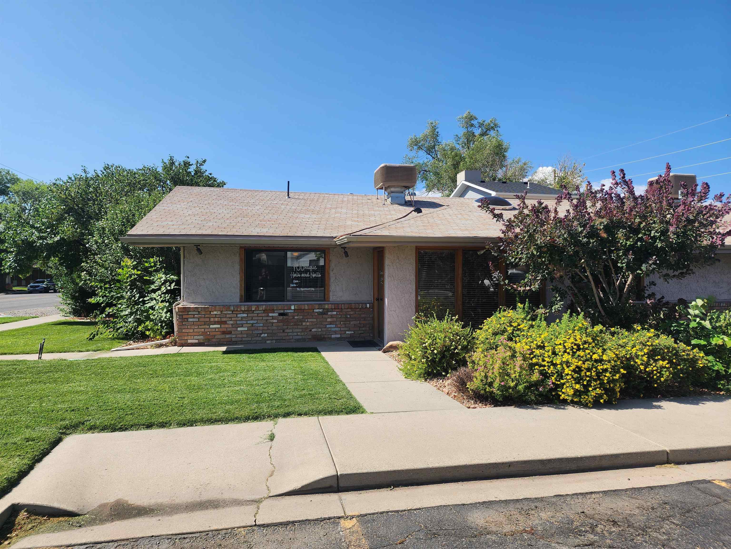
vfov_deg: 58.9
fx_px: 486
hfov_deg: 73.9
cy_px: 274
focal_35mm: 23
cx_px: 366
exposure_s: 1/986
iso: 12
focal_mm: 6.4
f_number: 1.8
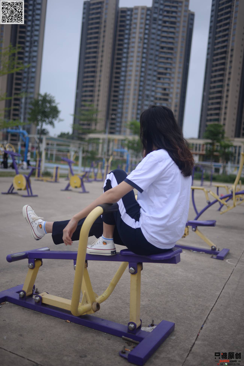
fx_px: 355
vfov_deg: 54.4
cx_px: 122
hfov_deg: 37.9
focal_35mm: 35
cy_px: 183
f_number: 2
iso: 125
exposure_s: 1/1000
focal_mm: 35
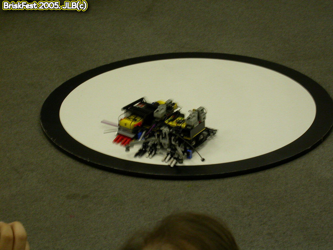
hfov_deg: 14.9
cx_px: 166
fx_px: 1270
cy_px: 125
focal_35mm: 132
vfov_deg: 11.2
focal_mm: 27.3
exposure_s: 1/11.9
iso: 100
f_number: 4.6
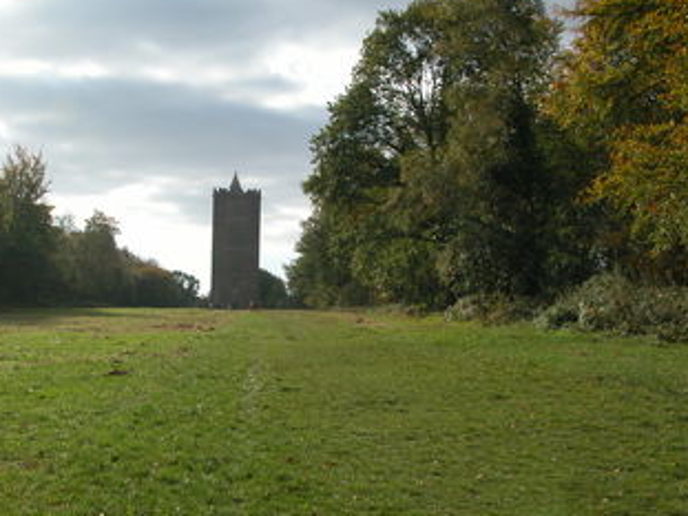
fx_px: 894
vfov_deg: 32.2
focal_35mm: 45
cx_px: 250
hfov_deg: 41.7
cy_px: 264
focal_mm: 8.9
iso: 100
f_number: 7.1
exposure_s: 1/291
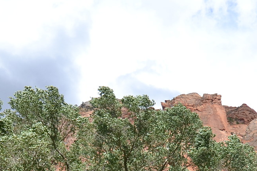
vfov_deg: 20.0
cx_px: 87
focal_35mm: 61
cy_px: 236
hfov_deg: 32.7
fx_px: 434
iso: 200
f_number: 9
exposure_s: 1/320
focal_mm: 11
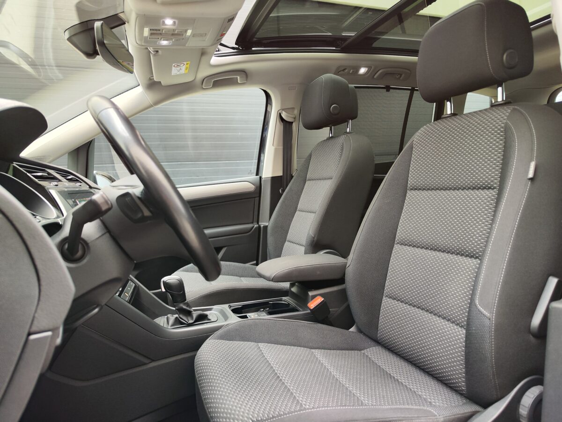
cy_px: 211
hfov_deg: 73.9
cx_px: 281
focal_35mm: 23
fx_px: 373
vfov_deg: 58.9
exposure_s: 1/100
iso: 387
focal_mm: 7.01
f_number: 1.69
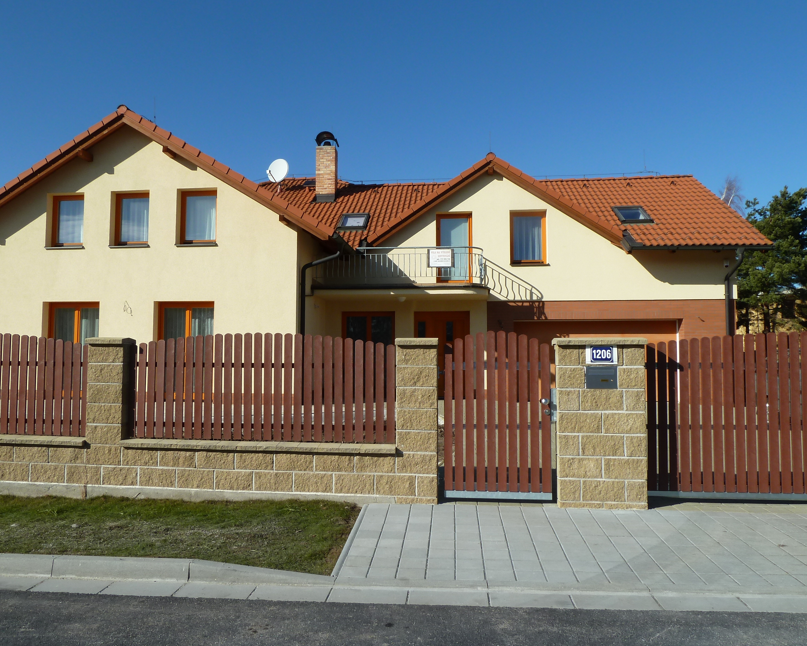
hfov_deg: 64.0
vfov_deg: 53.2
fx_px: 645
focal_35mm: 27
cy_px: 322
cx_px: 369
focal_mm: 4.1
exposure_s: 1/400
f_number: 5
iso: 80
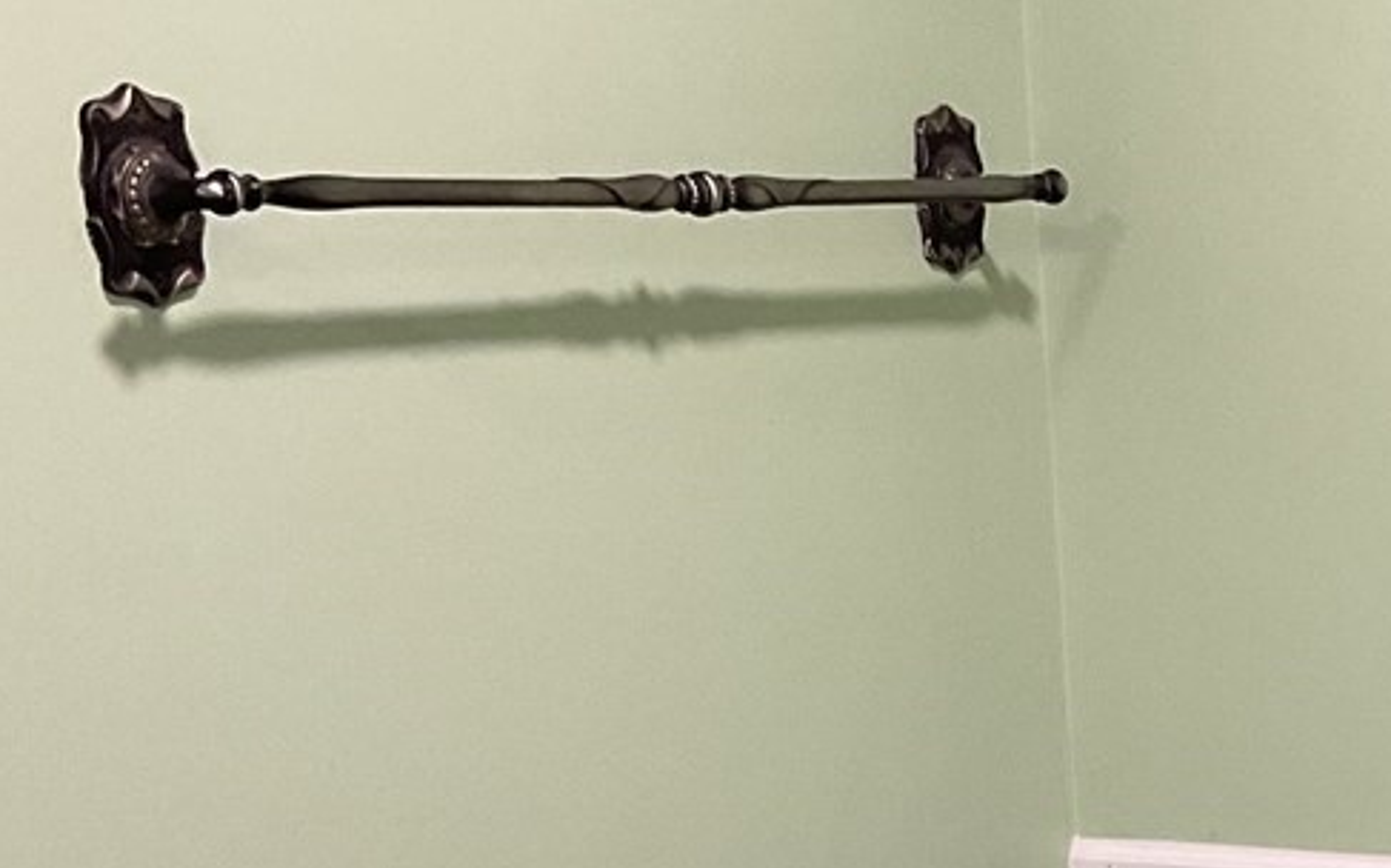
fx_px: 3676
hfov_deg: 20.2
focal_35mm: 97
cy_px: 1025
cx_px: 1634
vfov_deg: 13.1
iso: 80
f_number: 1.8
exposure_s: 1/60
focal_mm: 3
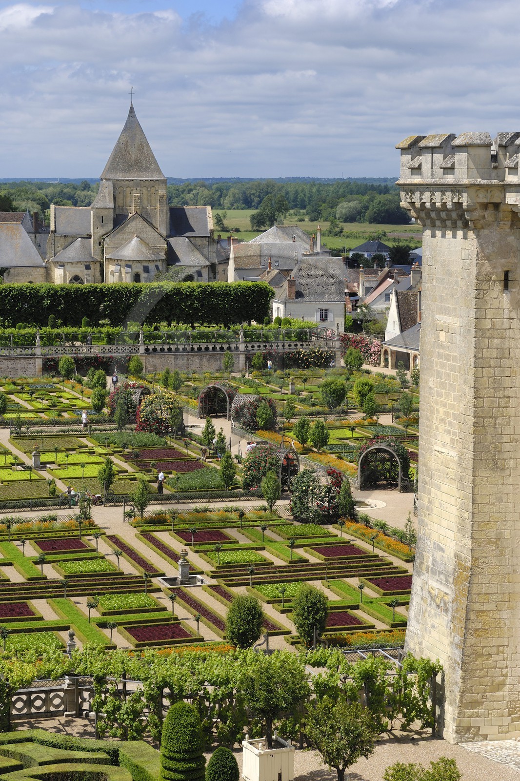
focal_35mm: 75
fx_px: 1626
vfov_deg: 27.0
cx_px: 260
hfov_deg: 18.2
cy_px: 390
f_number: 7.1
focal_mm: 50
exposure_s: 1/250
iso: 100
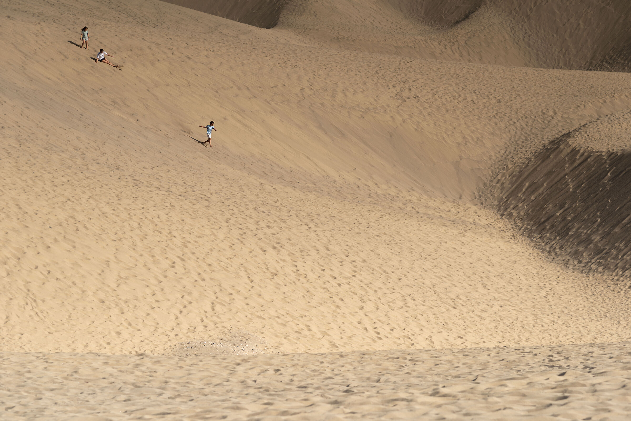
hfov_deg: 20.4
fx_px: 1753
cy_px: 210
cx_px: 316
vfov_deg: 13.7
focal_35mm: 100
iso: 100
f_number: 6.3
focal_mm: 100
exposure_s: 1/320
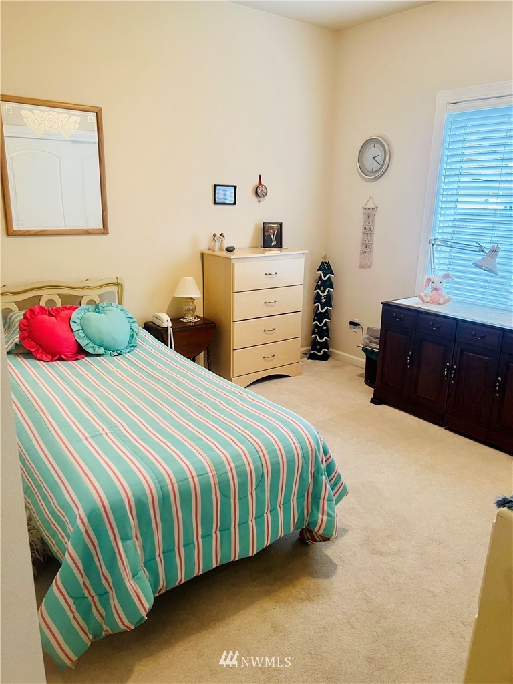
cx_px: 256
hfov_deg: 53.1
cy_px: 342
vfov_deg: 67.3
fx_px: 514
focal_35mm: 26
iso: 125
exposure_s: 1/60
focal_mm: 5.7
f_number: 1.5
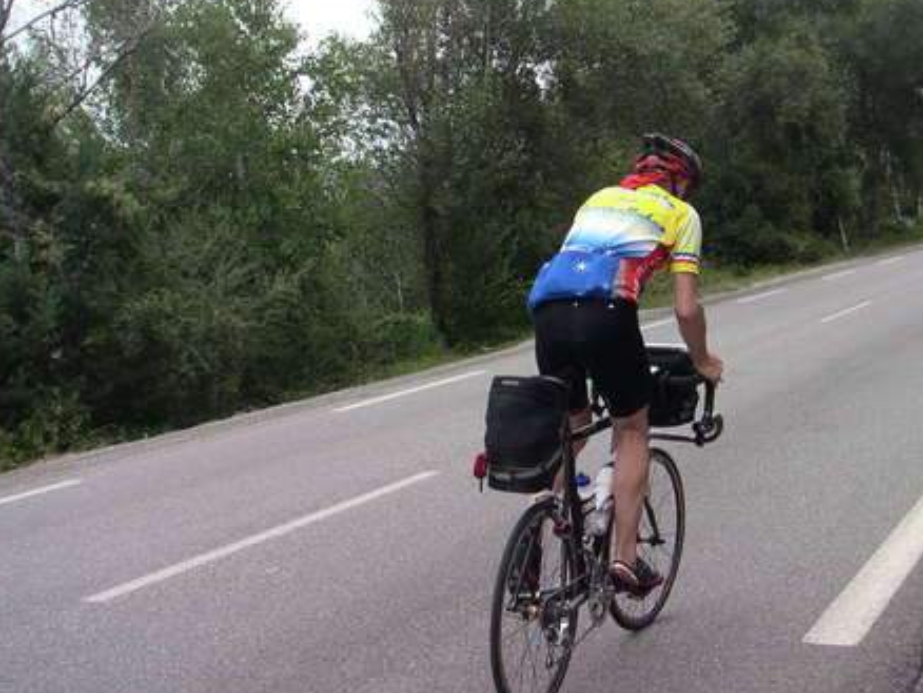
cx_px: 611
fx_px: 1387
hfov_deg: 36.4
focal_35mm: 52
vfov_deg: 28.0
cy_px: 377
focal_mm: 6
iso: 50
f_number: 2.8
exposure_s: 1/300
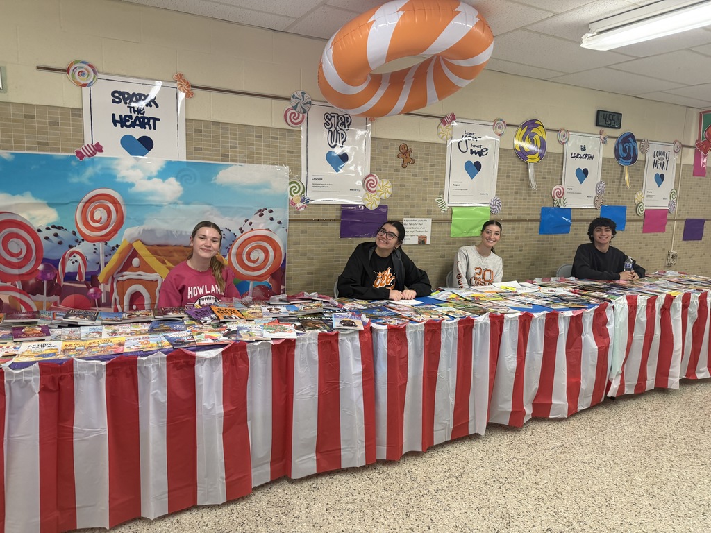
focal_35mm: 24
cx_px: 356
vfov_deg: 56.8
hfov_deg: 71.6
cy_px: 266
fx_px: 493
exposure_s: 1/60
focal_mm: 6.76
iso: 200
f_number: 1.78
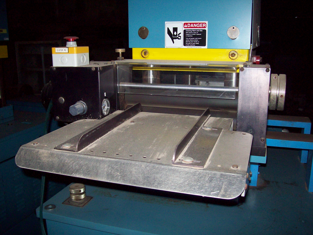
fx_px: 326
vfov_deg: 39.7
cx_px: 156
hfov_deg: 51.4
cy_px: 118
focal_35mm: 36
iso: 200
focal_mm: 6
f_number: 2.7
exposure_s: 1/64
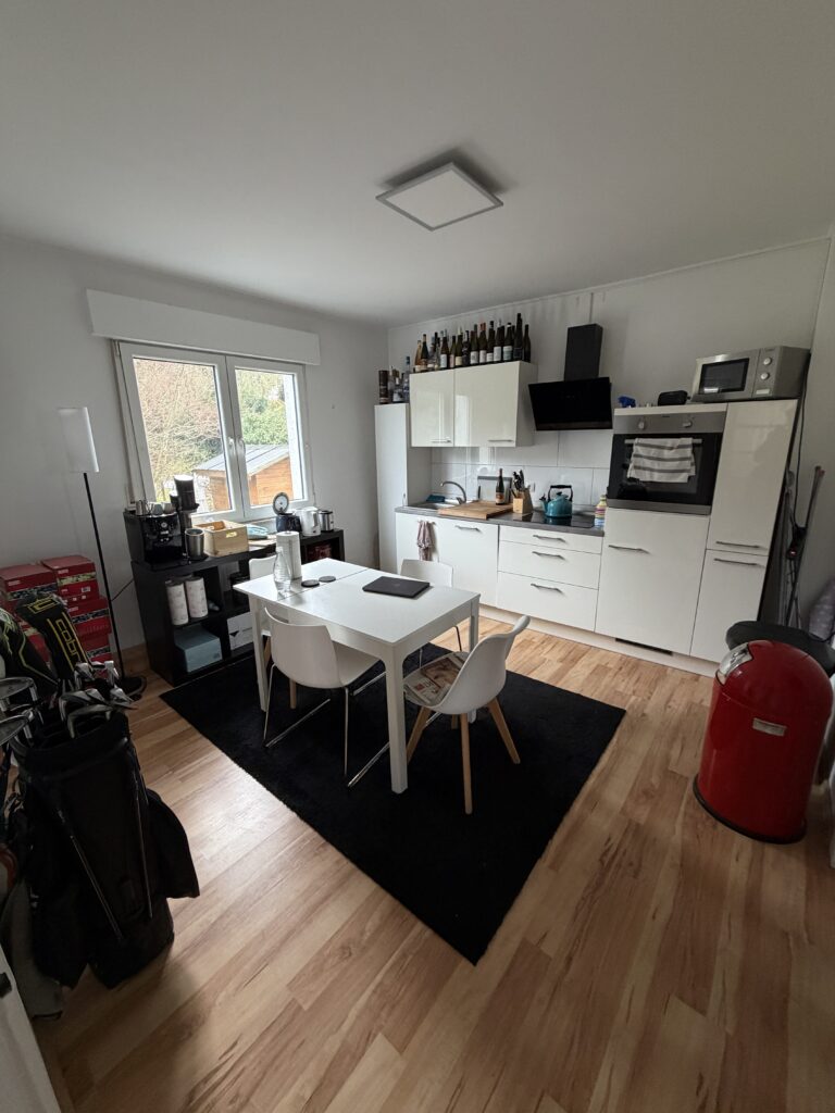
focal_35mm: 14
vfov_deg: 102.1
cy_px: 556
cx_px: 418
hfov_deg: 85.7
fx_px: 450
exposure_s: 1/66
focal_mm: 2.22
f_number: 2.2
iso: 320
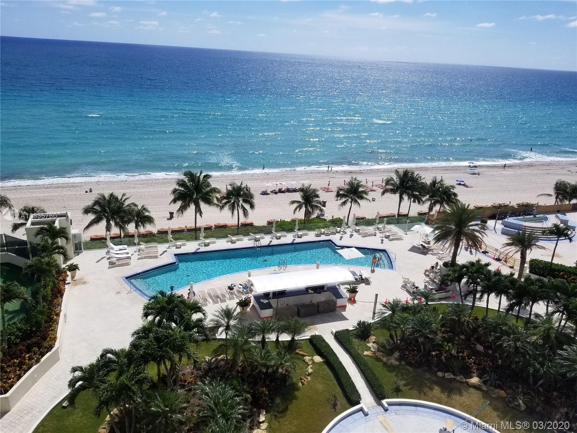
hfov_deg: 67.3
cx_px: 288
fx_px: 433
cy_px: 216
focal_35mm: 26
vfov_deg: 53.1
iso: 50
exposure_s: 1/5488
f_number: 1.7
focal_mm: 4.3
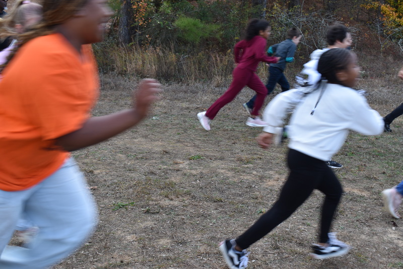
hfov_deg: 44.9
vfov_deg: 30.9
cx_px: 202
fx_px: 487
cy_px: 134
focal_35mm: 44
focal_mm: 29
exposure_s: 1/100
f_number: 7.1
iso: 100
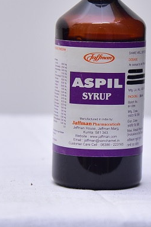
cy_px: 95
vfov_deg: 19.8
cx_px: 101
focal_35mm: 103
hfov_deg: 13.3
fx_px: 649
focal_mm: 75
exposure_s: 1/160
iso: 1250
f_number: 4
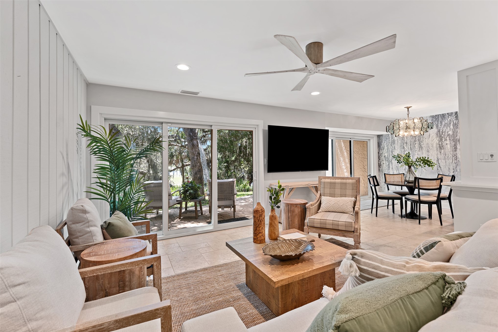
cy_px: 166
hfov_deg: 97.5
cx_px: 249
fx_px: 219
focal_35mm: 16
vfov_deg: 74.4
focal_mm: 15.8
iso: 320
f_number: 8
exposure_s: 1/3
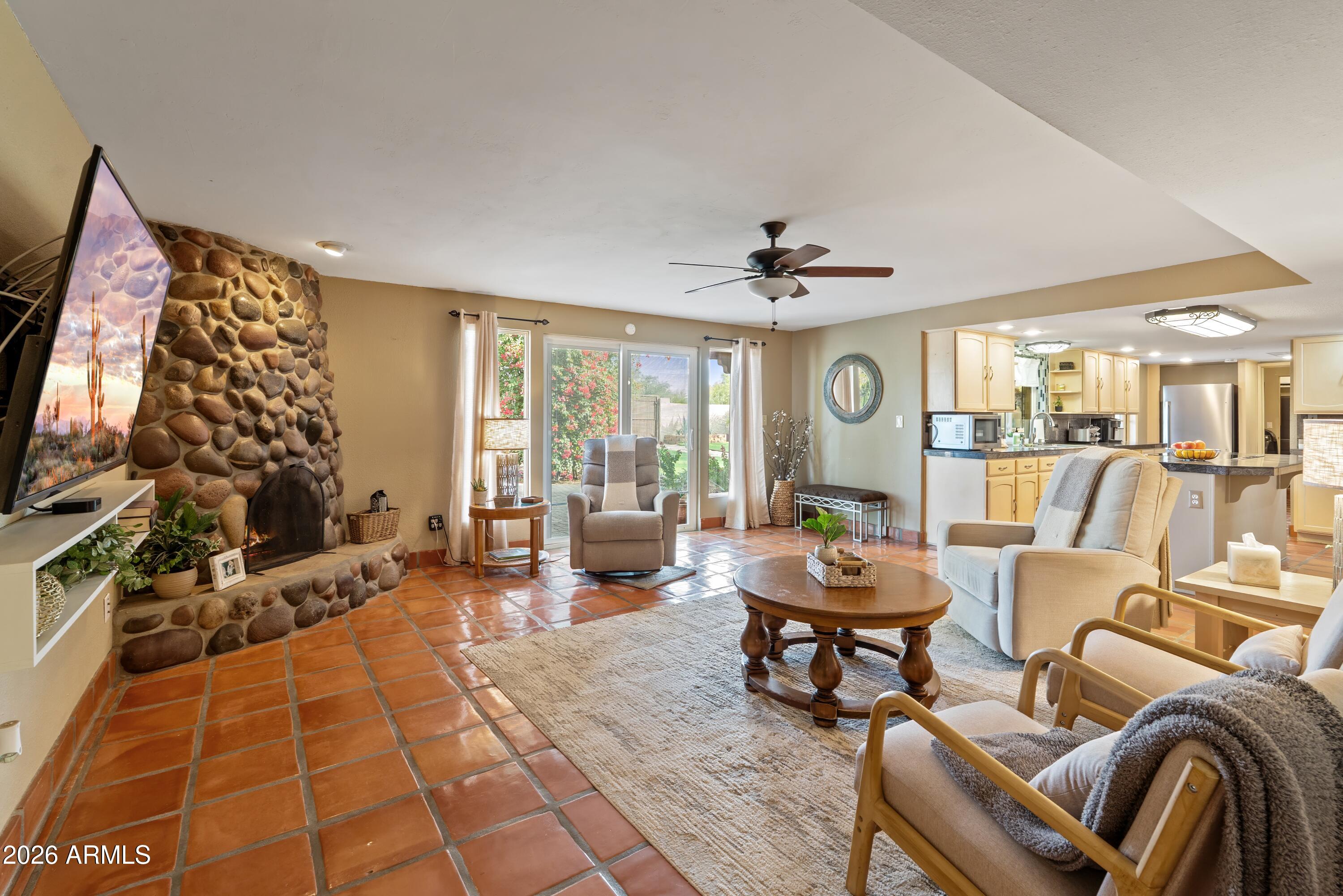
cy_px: 448
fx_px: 597
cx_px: 672
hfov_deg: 96.7
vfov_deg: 73.7
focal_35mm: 16
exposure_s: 1/4
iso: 640
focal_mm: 16
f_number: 8
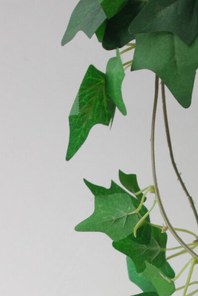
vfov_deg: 16.4
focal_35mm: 119
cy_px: 361
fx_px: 981
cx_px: 83
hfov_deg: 11.5
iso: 800
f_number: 8
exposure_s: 1/160
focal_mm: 28.13
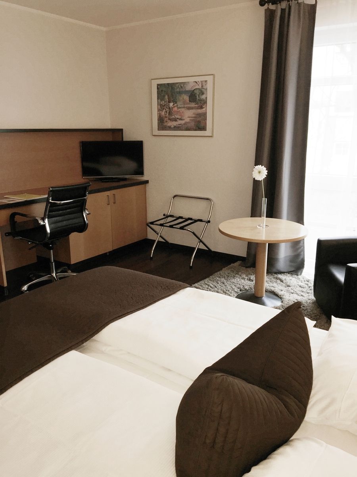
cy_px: 238
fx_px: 399
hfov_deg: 48.2
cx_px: 178
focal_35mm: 29
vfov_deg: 61.7
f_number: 2.2
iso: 32
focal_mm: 4.15
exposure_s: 1/33
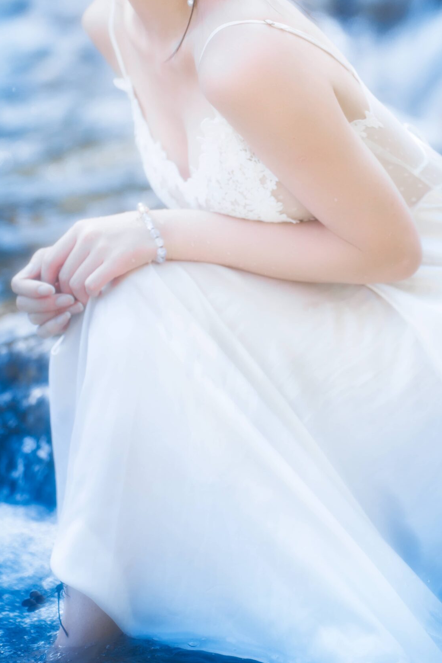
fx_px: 3370
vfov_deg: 11.2
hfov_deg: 7.5
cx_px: 278
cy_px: 184
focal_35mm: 183
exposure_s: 1/640
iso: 100
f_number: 2.8
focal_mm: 119
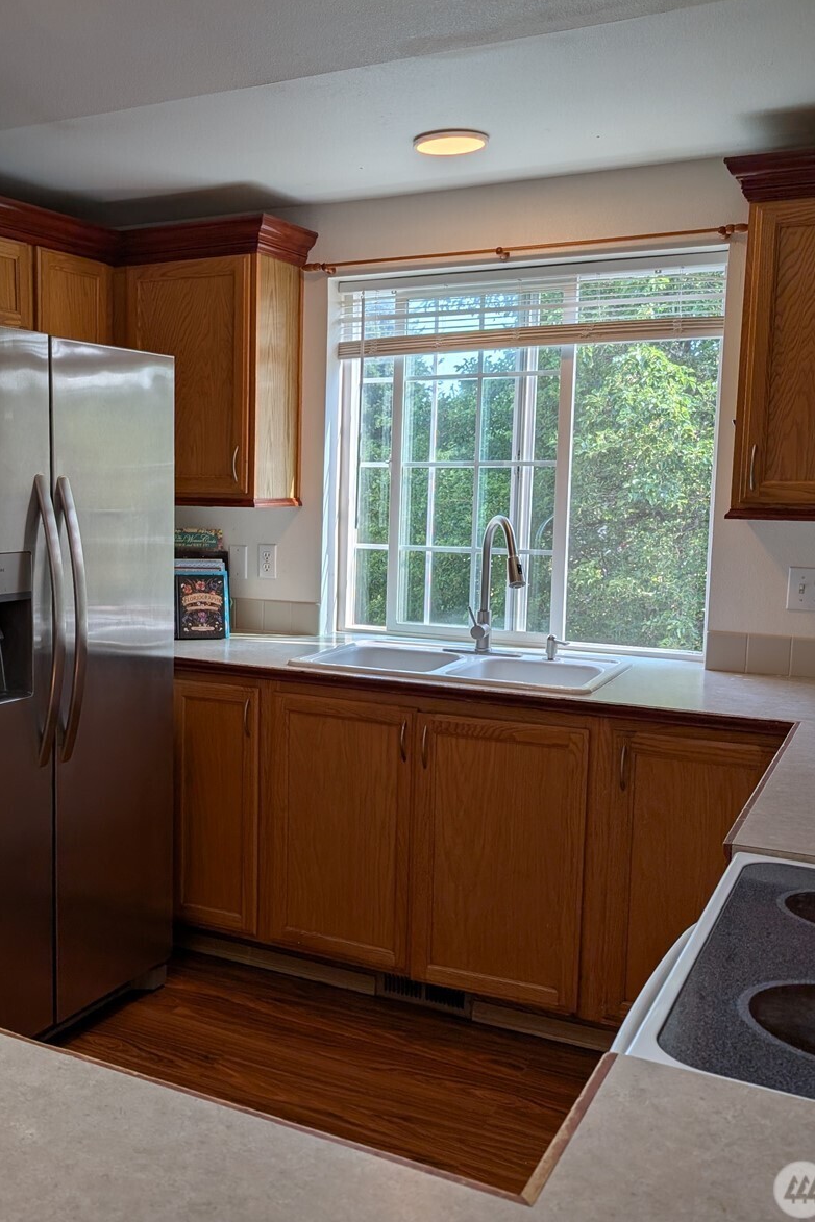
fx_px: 1154
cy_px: 606
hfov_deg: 38.0
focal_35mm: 34
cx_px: 213
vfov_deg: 55.8
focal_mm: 6.9
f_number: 1.68
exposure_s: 1/1176
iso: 24
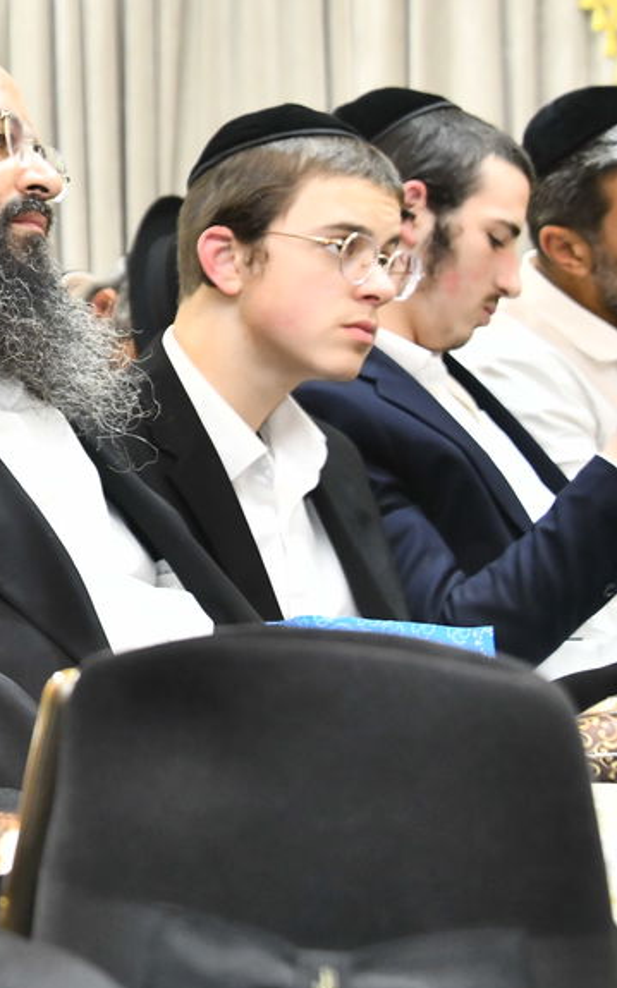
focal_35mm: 129
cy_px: 207
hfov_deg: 9.7
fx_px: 3473
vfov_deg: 16.1
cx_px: -406
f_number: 5.6
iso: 1250
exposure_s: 1/125
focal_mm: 52
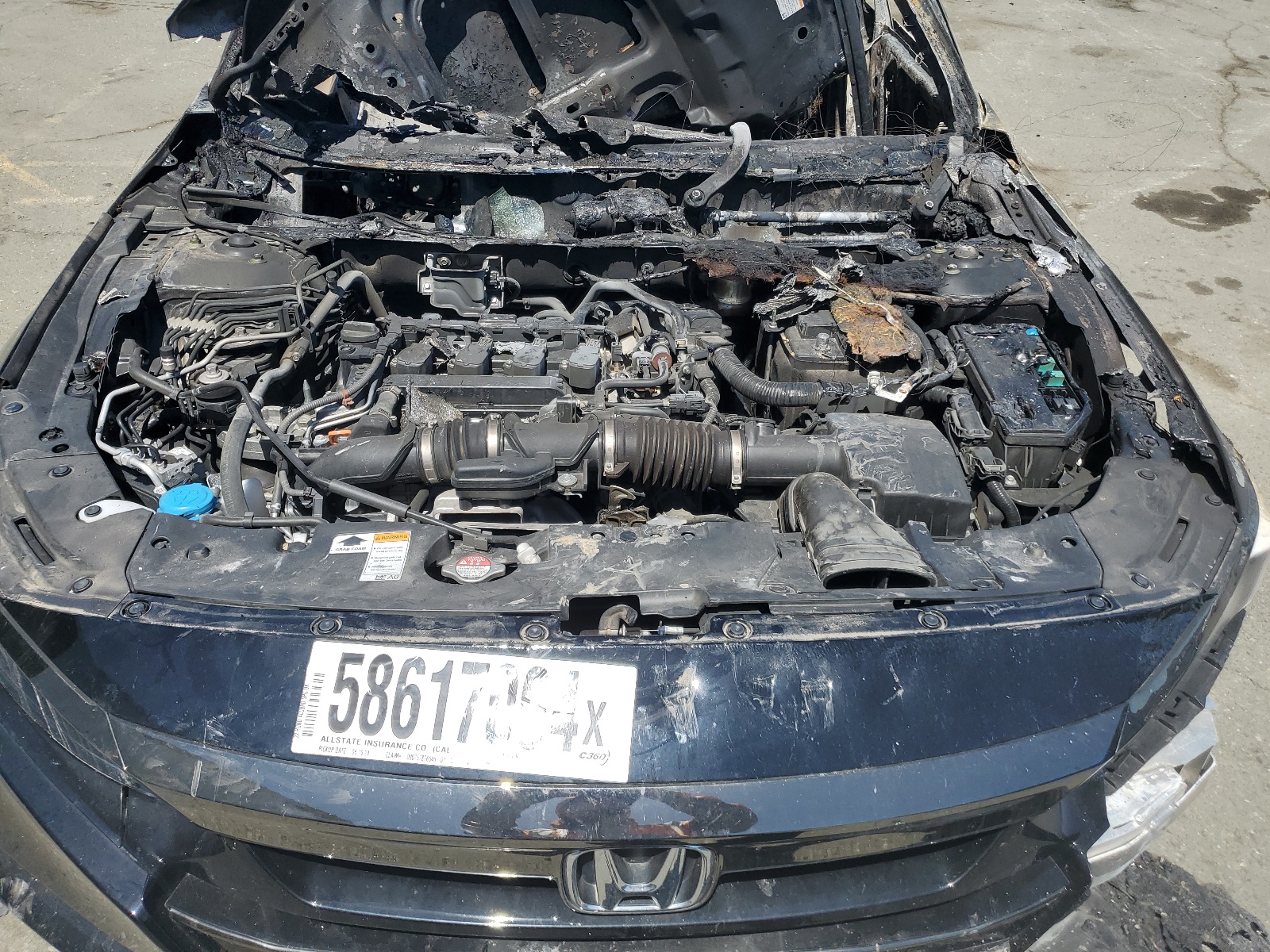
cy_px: 476
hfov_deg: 67.3
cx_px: 635
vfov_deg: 53.1
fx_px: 954
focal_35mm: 26
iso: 50
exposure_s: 1/3333
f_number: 1.5
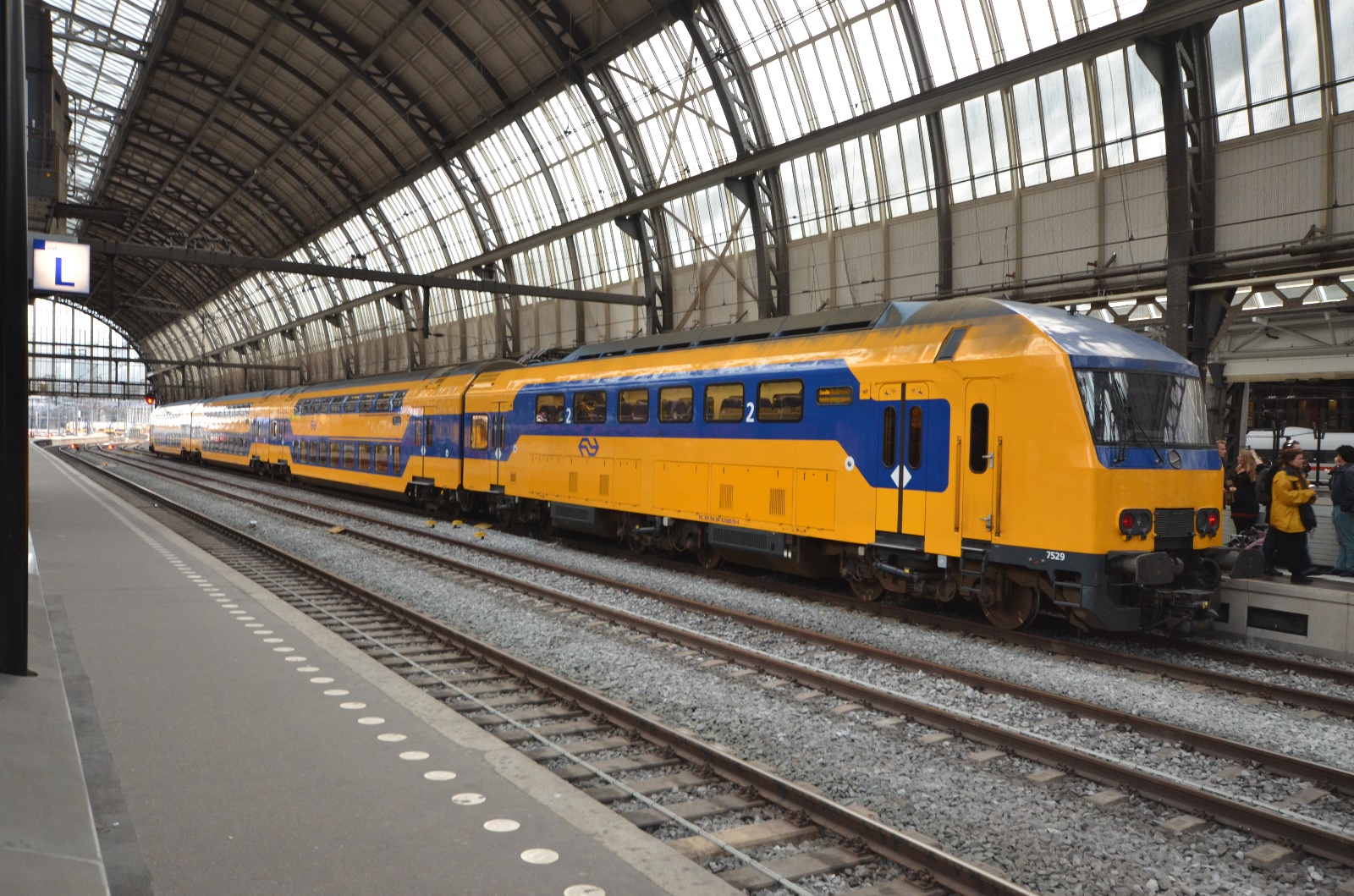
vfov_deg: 43.4
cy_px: 448
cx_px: 677
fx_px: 1126
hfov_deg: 62.0
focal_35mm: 30
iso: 800
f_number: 5.6
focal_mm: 20
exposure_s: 1/40
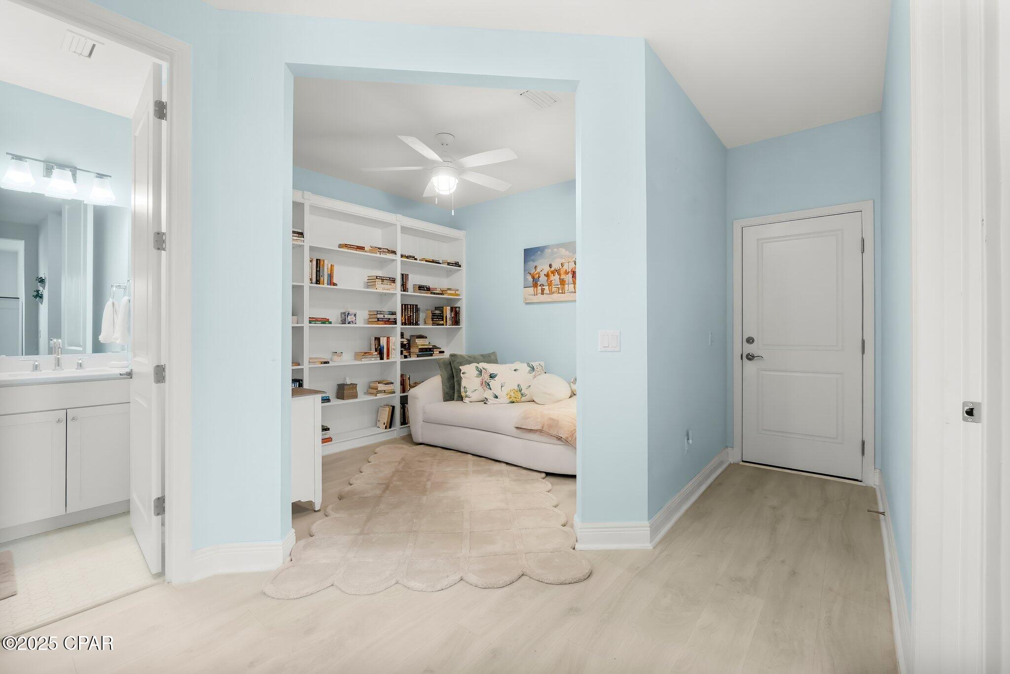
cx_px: 505
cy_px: 337
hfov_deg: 100.4
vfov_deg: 77.3
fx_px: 421
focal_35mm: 15
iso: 400
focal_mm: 10
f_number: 9
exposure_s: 1/10
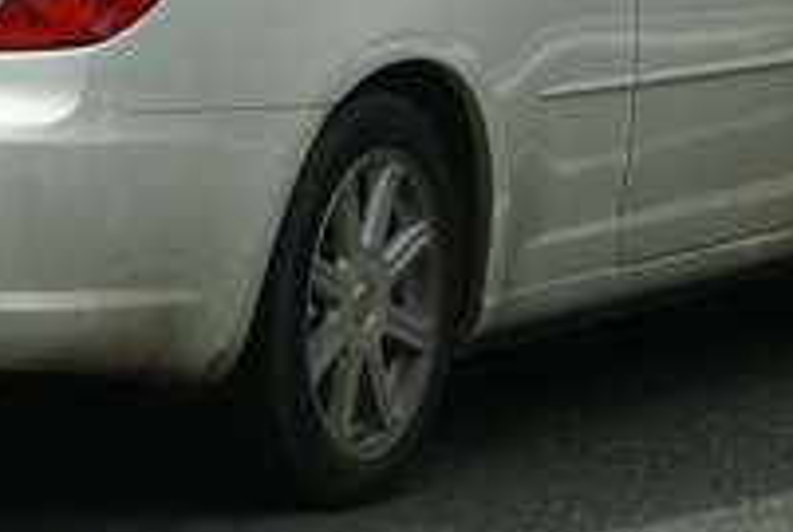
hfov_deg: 5.7
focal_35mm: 361
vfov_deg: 3.8
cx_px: 93
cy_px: -83
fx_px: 7970
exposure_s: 1/320
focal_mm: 90
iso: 100
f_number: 7.1
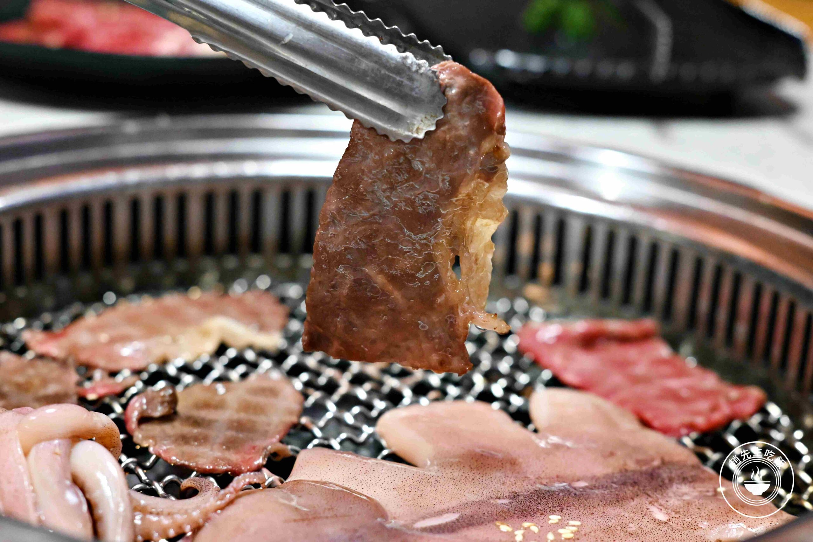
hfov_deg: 27.0
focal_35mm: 75
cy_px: 271
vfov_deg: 18.2
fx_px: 1694
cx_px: 406
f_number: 3.2
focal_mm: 50
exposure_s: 1/160
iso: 4500
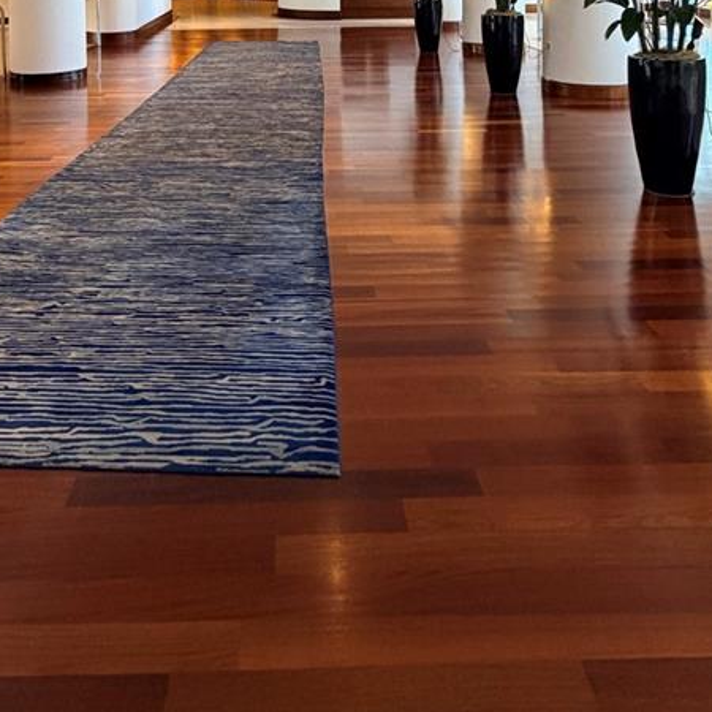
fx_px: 768
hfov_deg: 49.4
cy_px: -22
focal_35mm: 33
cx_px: 282
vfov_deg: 42.1
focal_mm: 2.22
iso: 250
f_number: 2.2
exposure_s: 1/60
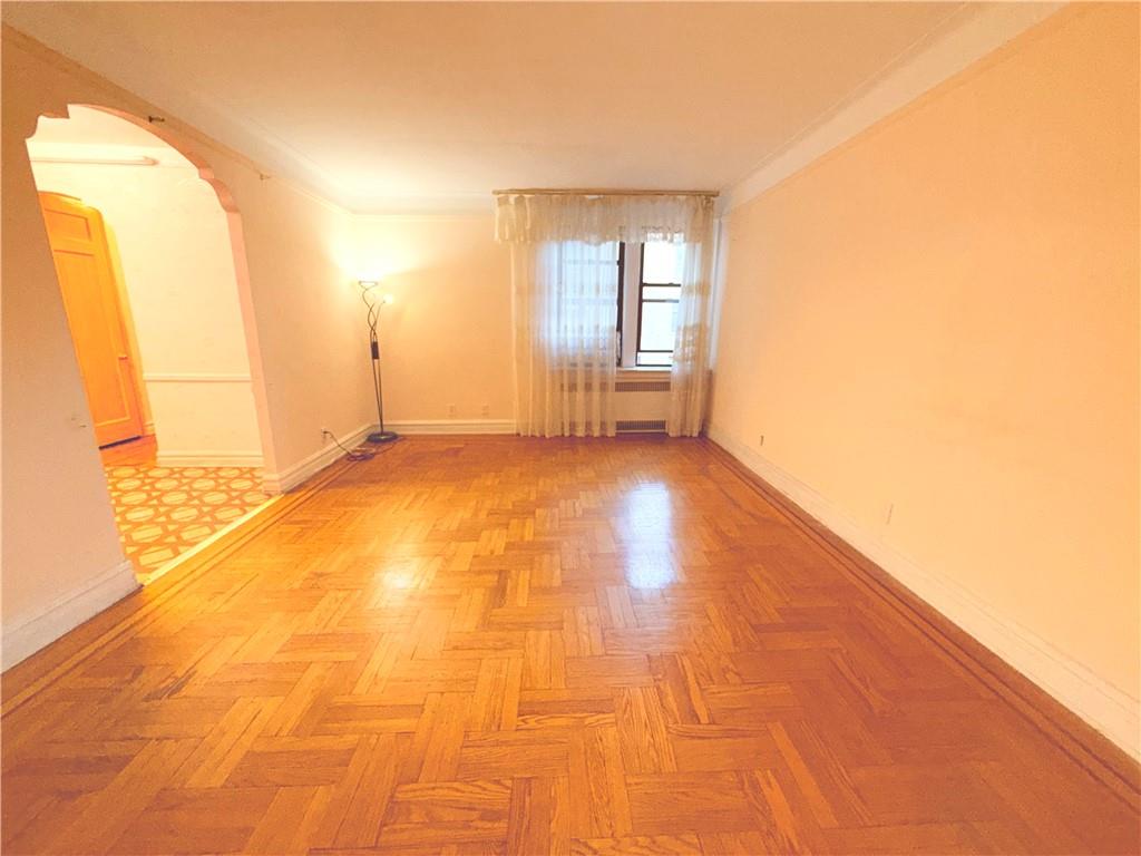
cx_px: 570
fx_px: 461
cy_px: 428
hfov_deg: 102.1
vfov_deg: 85.7
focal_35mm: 14
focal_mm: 2.22
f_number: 2.2
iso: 250
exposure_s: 1/60
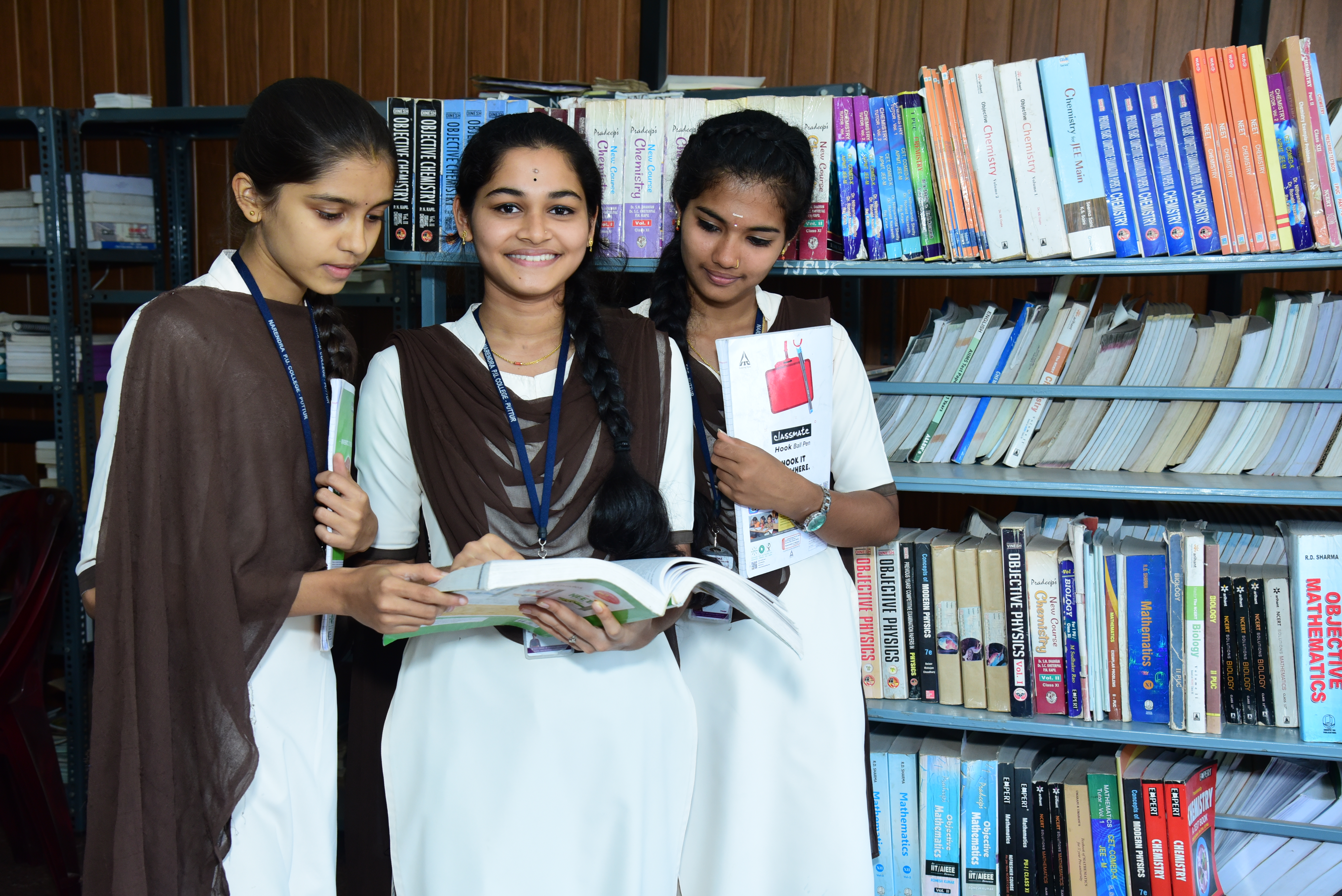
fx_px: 1641
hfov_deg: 44.5
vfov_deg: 30.5
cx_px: 671
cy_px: 448
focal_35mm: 44
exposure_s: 1/100
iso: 1600
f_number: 5.6
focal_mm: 44
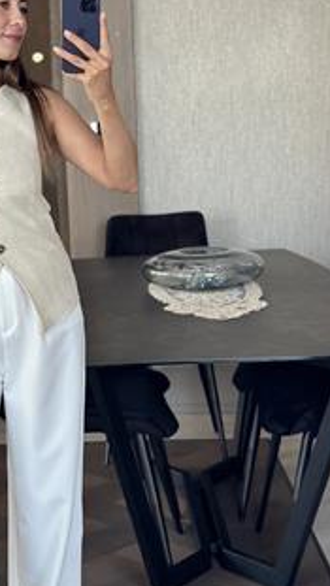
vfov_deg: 25.0
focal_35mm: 85
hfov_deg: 14.0
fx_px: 1322
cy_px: 350
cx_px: 13
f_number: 1.78
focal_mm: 6.86
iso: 125
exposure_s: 1/74
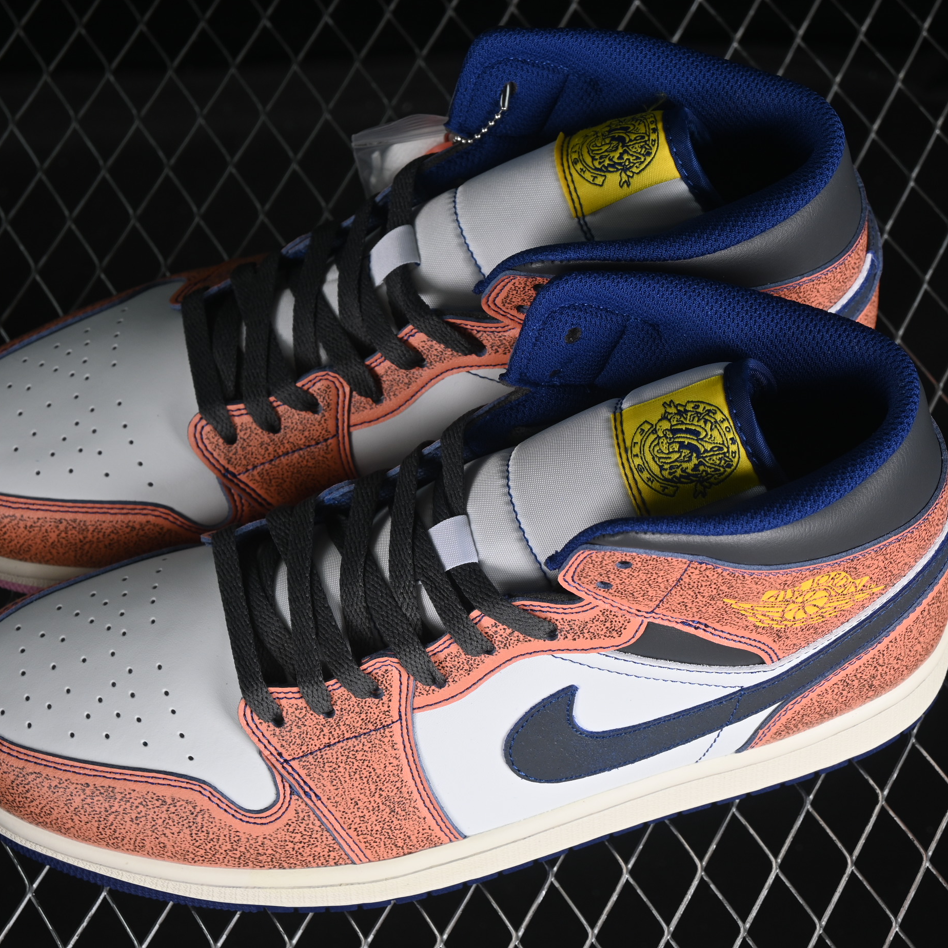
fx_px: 2974
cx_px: 445
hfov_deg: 18.1
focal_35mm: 96
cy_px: 472
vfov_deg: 18.1
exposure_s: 1/80
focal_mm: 50
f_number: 7.1
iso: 160
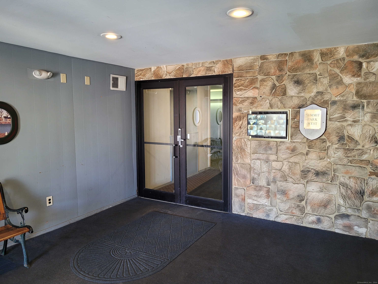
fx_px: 284
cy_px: 142
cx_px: 189
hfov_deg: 67.3
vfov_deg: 53.1
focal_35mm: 26
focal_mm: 5.4
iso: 250
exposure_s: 1/40
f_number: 1.8
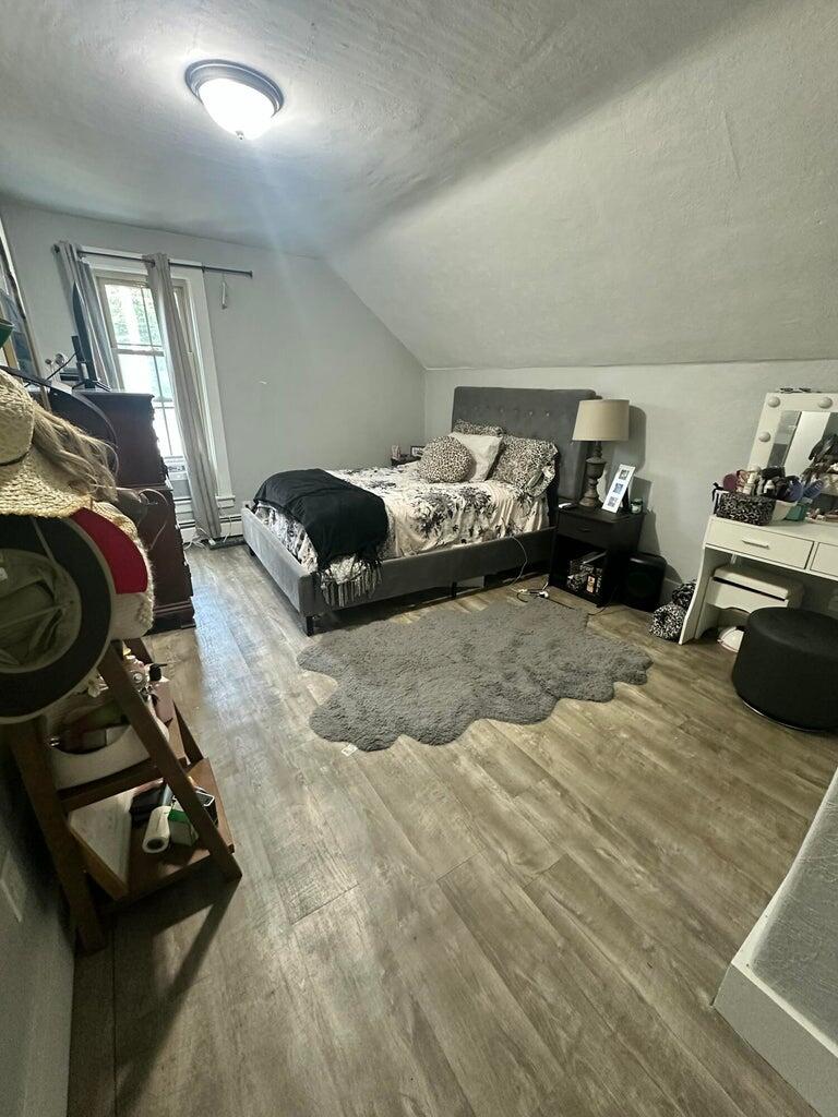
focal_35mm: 14
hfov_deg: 85.7
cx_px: 419
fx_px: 452
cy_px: 558
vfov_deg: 102.1
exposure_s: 1/60
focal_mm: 2.22
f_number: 2.2
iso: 500
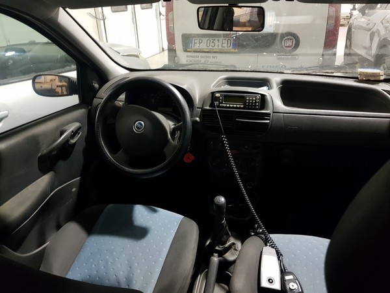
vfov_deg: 53.1
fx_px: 293
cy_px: 146
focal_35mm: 26
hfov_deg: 67.3
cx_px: 195
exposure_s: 1/10
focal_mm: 4.2
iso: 320
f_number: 1.7
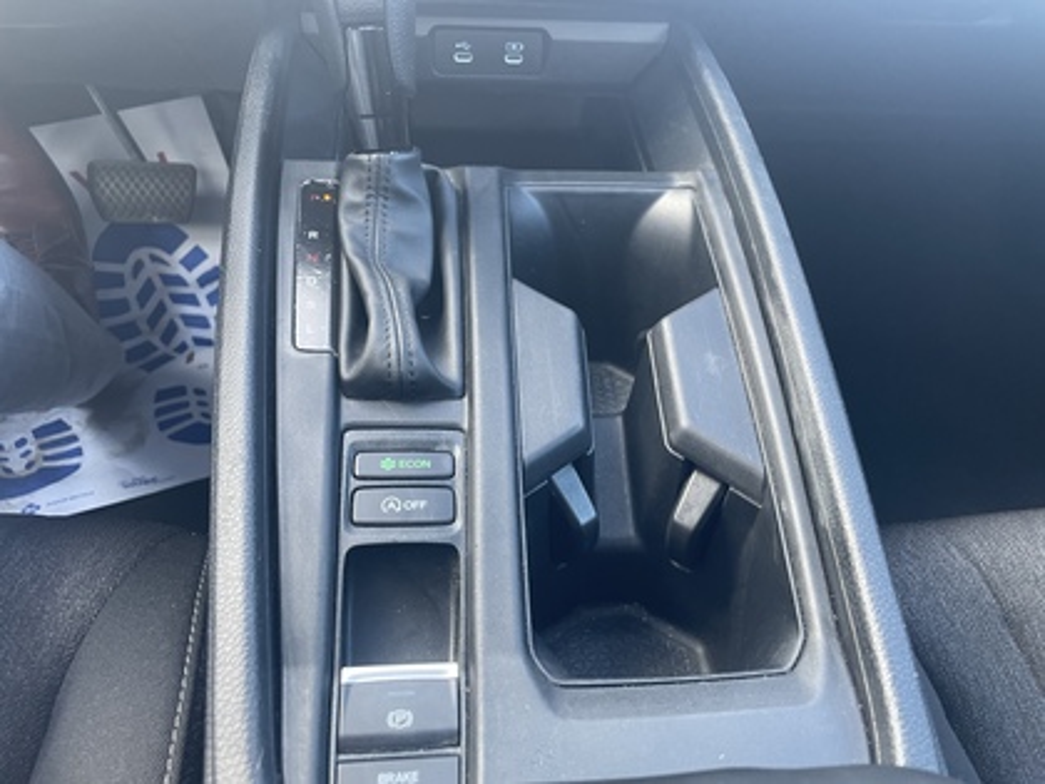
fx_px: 785
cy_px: 392
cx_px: 522
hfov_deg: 67.3
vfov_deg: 53.1
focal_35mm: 26
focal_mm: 4.2
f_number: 1.6
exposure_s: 1/64
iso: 125
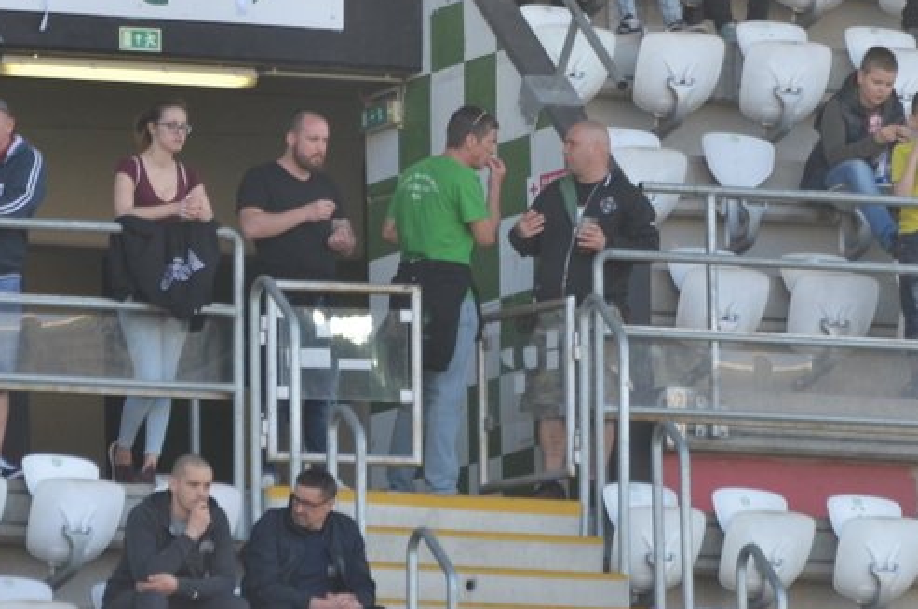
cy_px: -120
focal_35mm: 913
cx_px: 261
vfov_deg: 1.5
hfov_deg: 2.3
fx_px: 23243
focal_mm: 250
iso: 320
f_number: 5.6
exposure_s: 1/320
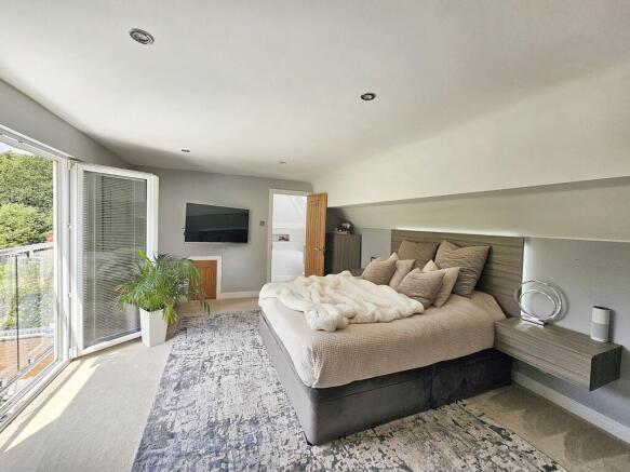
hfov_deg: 106.2
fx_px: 237
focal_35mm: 13
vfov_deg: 89.9
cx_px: 315
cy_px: 236
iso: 50
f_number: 2.2
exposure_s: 1/295
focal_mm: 2.2
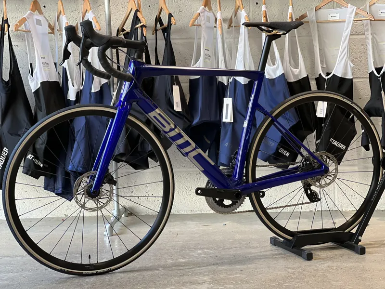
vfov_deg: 19.1
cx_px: 192
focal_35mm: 77
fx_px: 856
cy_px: 144
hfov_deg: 25.3
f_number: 2.8
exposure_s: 1/33
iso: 160
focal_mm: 9
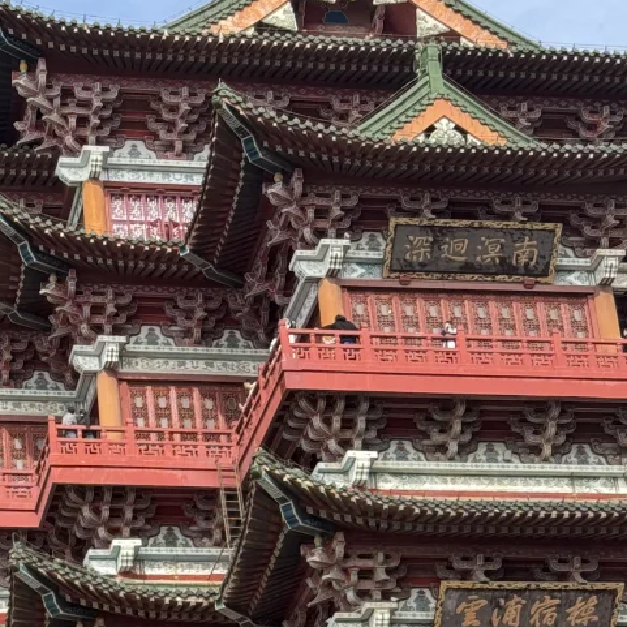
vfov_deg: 13.5
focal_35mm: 127
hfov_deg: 13.6
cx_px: 64
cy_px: 662
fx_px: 2603
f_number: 1.78
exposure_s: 1/1339
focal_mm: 6.76
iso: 64
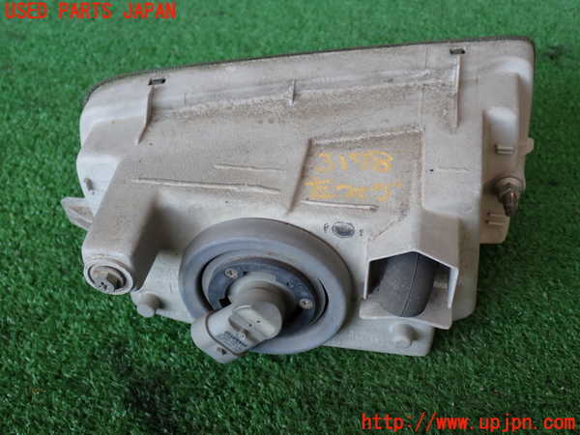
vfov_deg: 32.9
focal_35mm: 44
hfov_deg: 42.9
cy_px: 218
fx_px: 737
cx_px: 290
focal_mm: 7.84
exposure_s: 1/80
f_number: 2.9
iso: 125
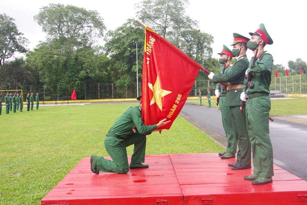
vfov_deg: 36.9
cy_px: 102
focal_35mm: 36
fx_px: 307
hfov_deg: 53.1
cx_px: 154
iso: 100
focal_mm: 24
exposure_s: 1/125
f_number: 6.3
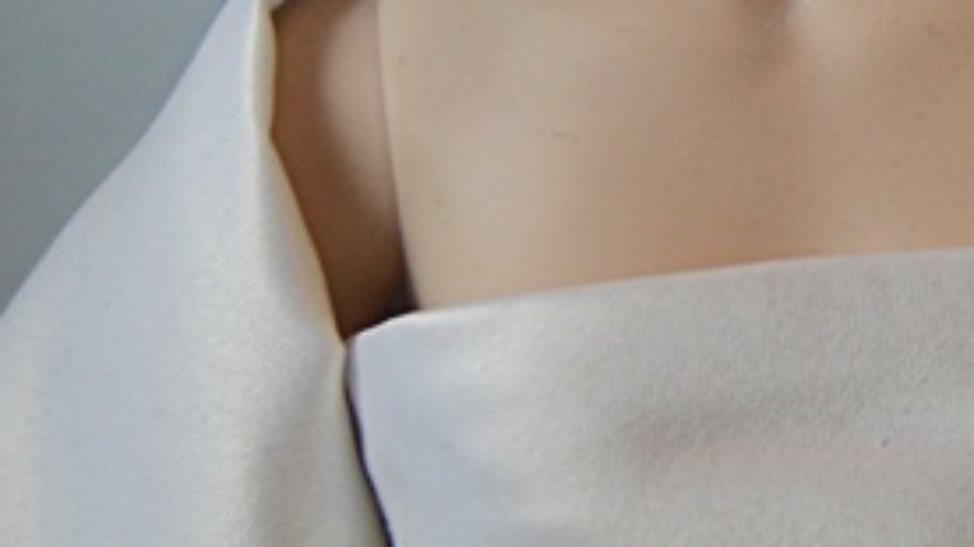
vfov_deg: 6.6
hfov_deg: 11.6
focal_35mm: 182
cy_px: -182
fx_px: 4699
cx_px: 1140
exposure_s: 1/60
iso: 450
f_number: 4.5
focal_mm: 32
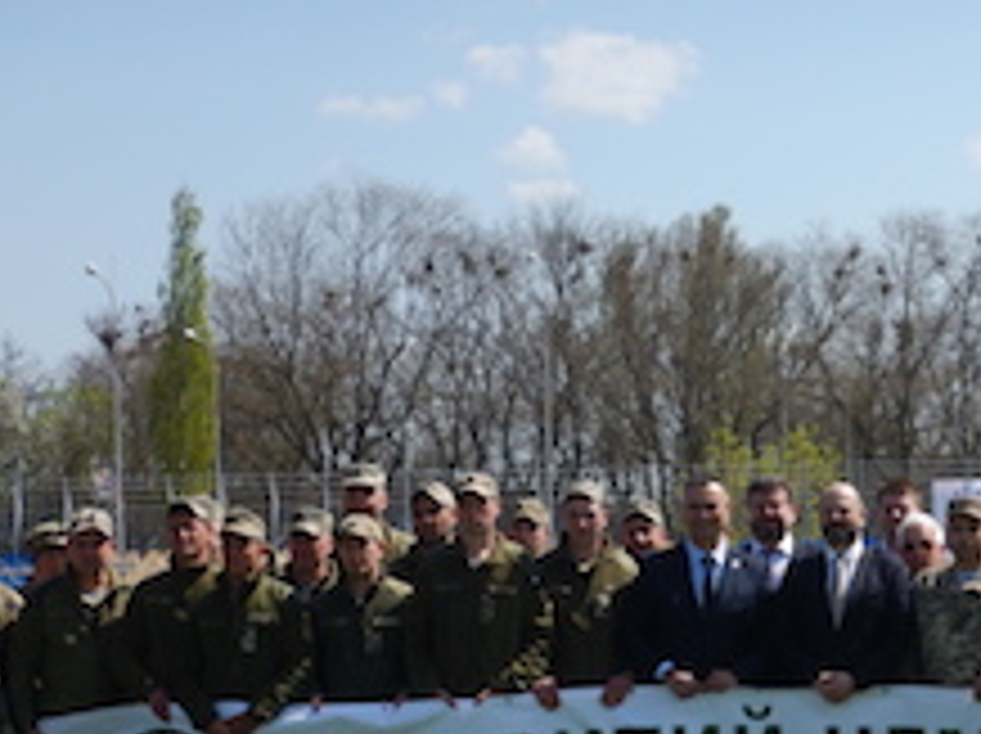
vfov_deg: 13.8
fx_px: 3001
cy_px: 678
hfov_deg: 18.3
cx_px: 882
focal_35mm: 106
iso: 125
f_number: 4.3
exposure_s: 1/800
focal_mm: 9.2
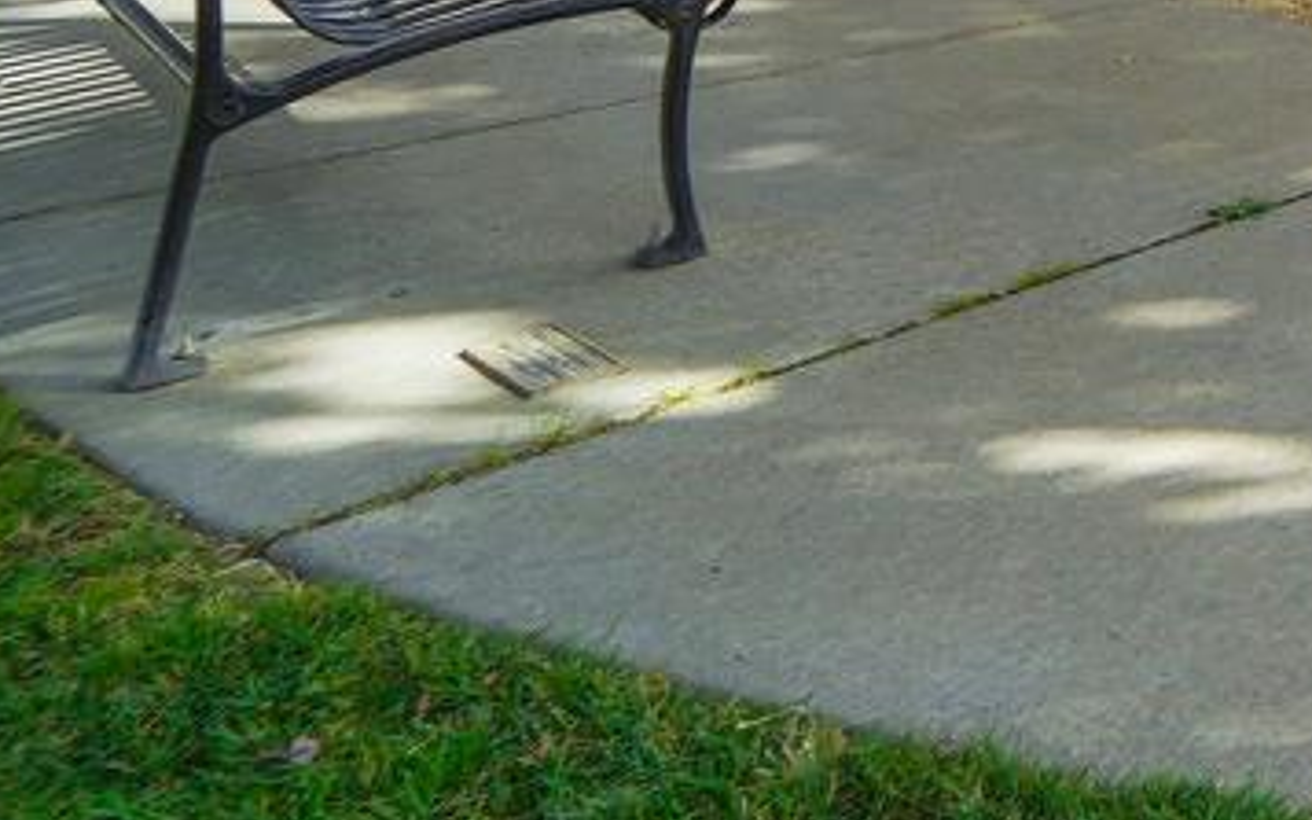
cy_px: -607
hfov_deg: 19.0
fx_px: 2145
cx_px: 2657
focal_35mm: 60
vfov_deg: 17.8
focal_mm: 14
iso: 100
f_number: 8
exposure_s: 1/125
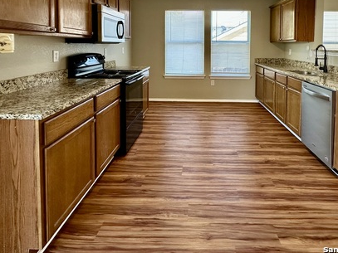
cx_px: 193
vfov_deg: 57.2
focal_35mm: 22
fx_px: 215
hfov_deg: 76.0
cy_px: 56
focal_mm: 2.22
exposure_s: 1/99
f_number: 2.2
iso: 160
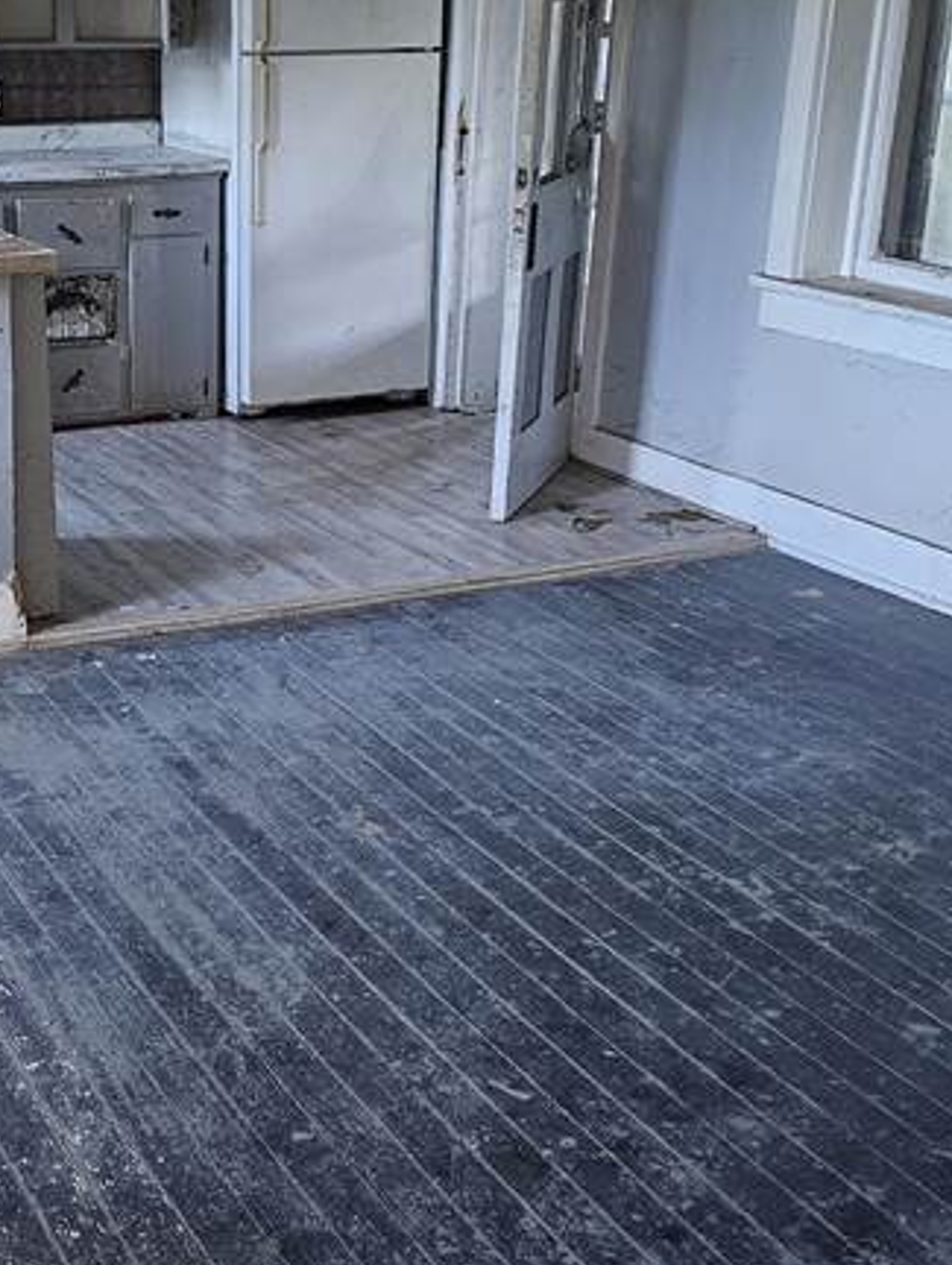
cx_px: 190
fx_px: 1866
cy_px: 555
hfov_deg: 28.0
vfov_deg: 37.4
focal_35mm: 51
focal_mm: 6.3
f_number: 1.7
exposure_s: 1/30
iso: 640
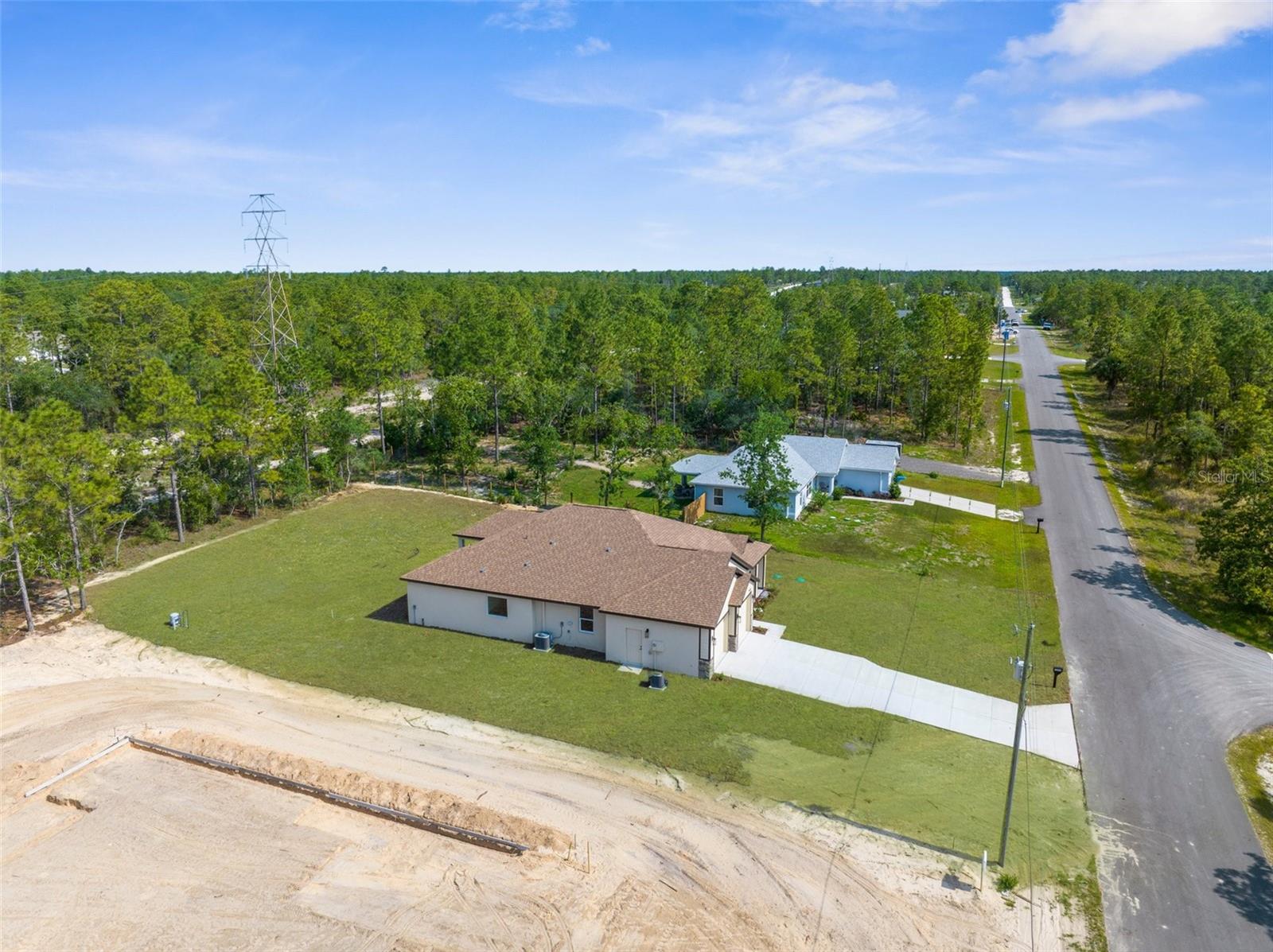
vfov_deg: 56.7
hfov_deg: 71.6
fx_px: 882
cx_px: 636
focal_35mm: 24
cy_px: 476
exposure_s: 1/500
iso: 100
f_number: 6.3
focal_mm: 12.29
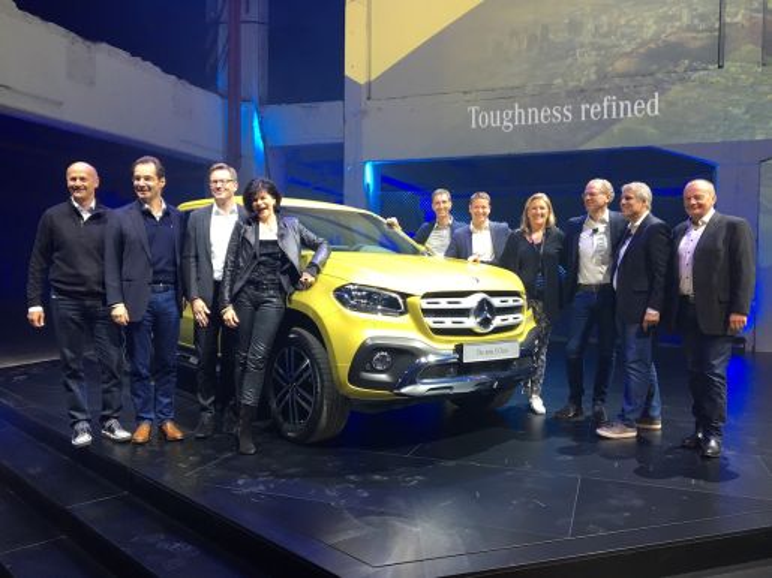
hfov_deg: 61.7
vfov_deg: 48.2
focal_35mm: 29
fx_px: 647
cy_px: 289
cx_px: 386
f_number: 2.2
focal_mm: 4.15
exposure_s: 1/33
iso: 50
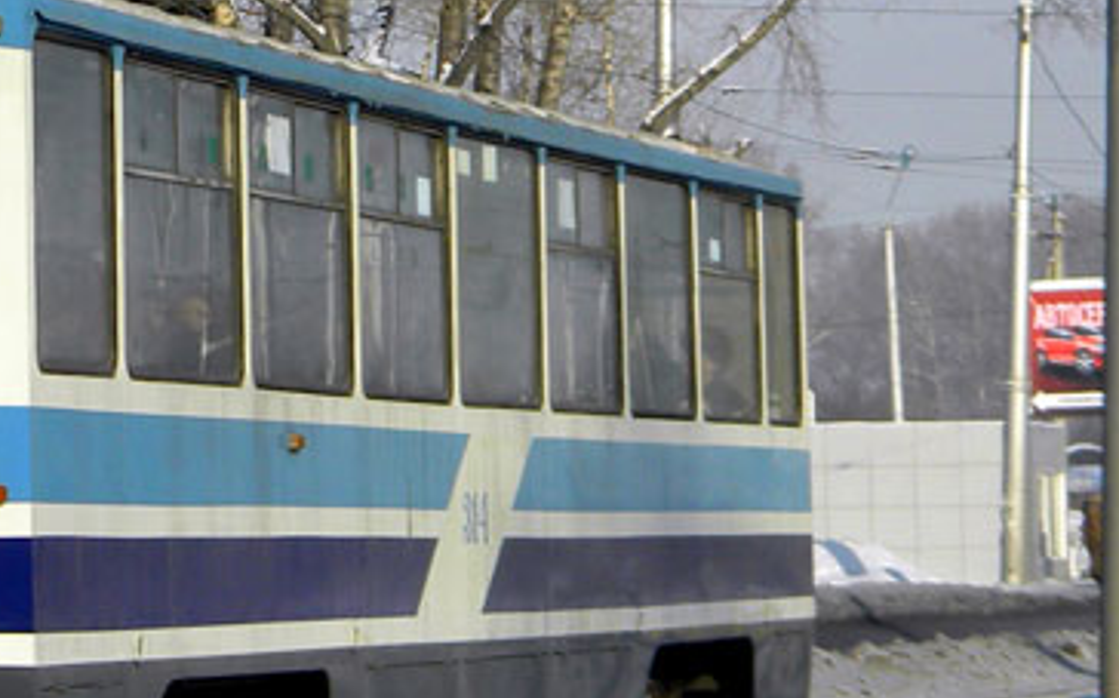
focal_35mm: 167
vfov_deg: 7.8
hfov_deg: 12.3
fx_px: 5090
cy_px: 89
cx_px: -98
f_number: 4.1
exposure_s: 1/545
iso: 80
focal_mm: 10.1
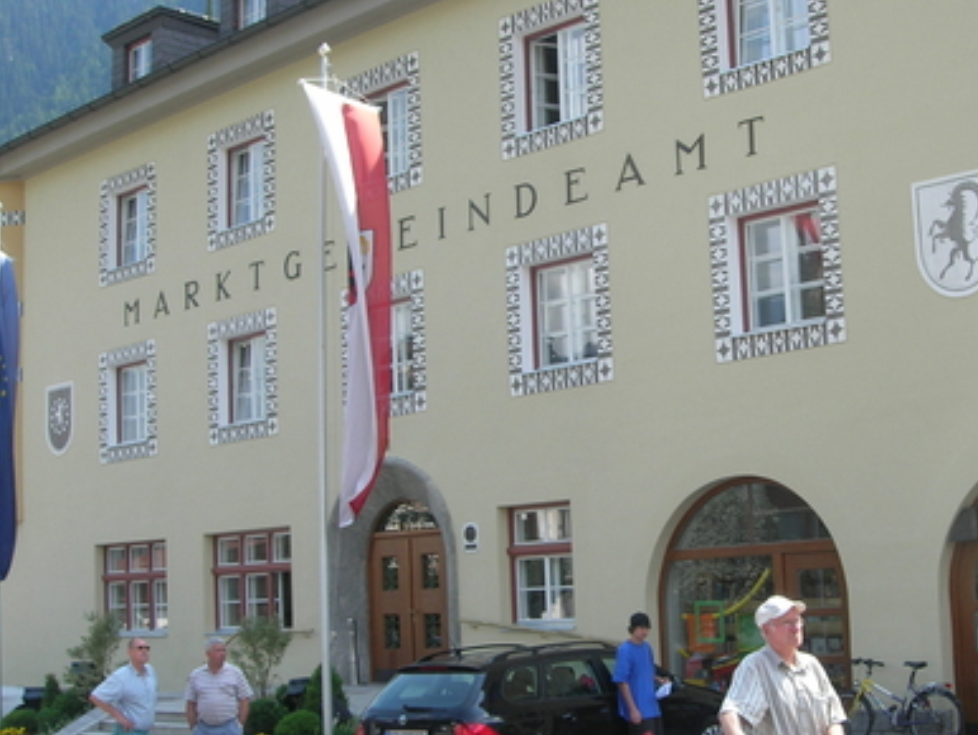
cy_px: 378
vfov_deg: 24.8
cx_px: 689
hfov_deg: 32.3
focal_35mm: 59
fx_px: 1668
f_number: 4.8
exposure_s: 1/210
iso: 64
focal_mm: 7.8
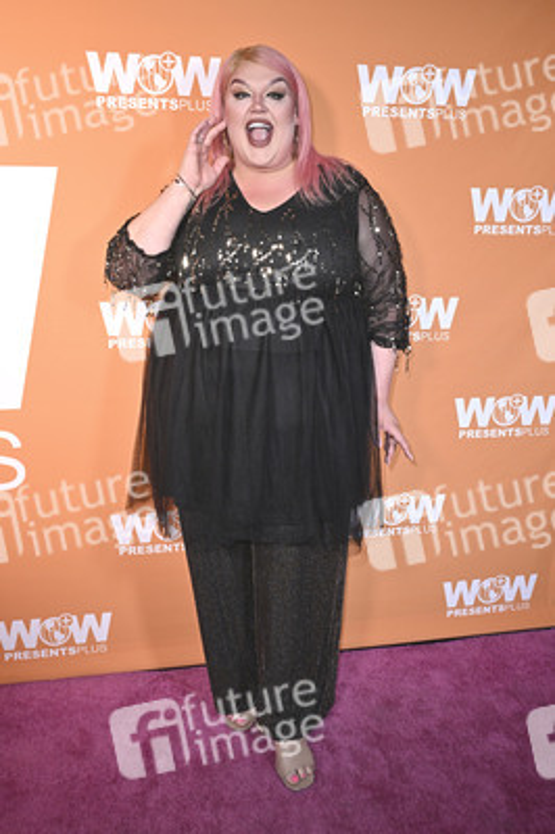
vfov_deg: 56.5
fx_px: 776
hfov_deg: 39.4
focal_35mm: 34
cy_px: 417
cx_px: 278
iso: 1600
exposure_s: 1/200
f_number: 7.1
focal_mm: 33.5
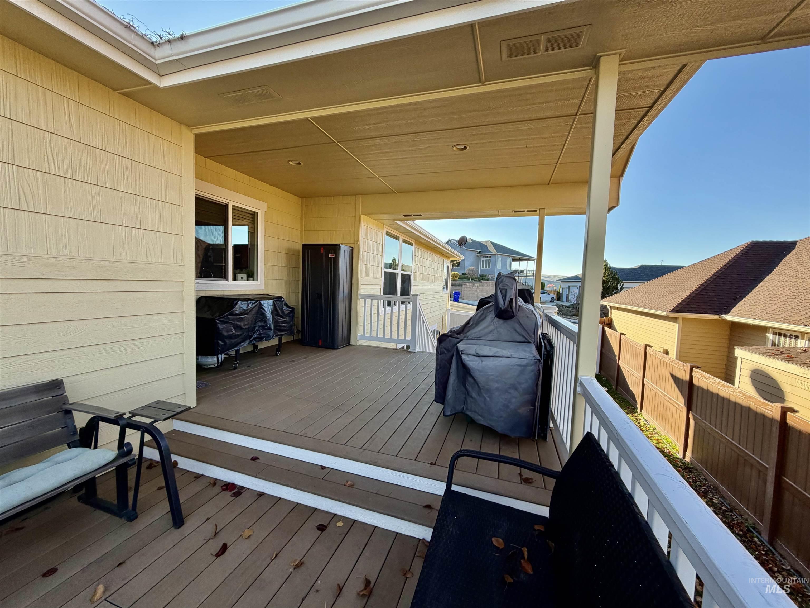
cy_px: 304
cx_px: 405
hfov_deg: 102.1
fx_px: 328
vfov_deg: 85.7
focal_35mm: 14
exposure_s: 1/234
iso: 40
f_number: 2.2
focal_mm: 2.22
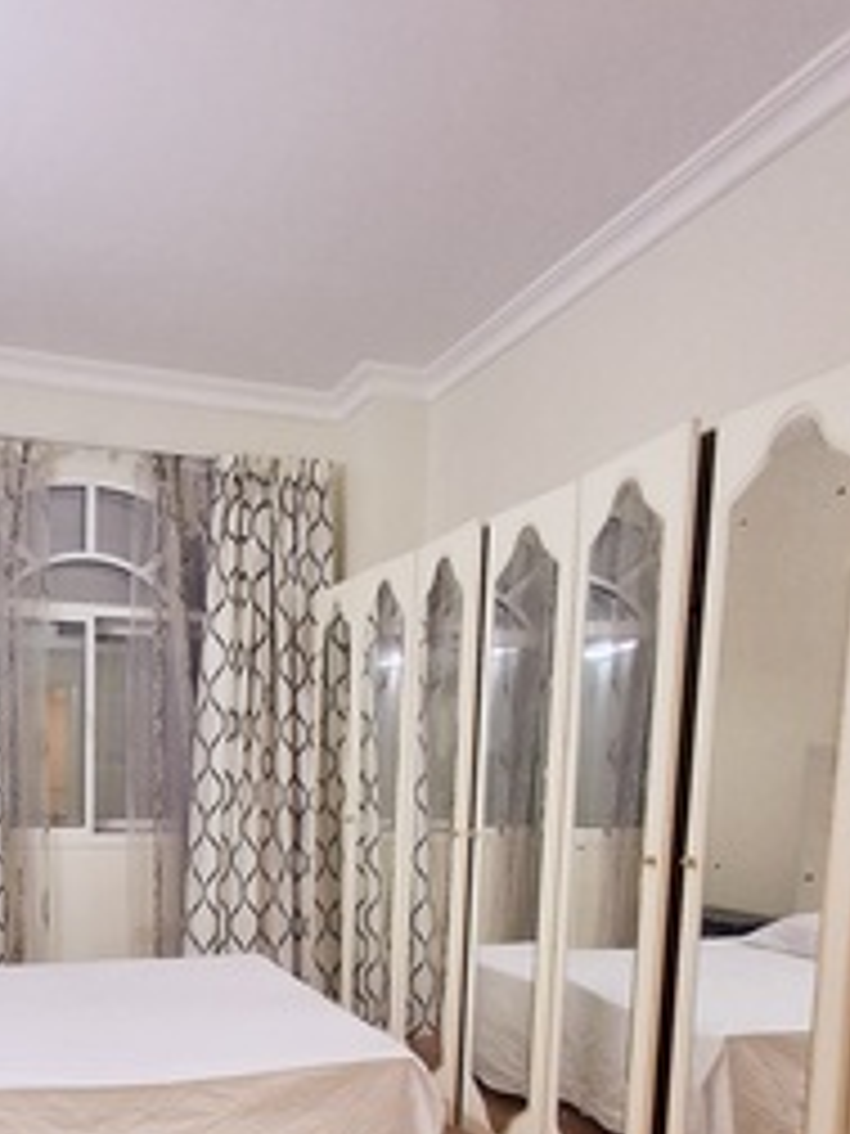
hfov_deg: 46.1
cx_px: 187
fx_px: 949
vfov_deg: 58.3
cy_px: 857
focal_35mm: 29
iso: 125
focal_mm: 1.64
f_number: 2.2
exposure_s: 1/50
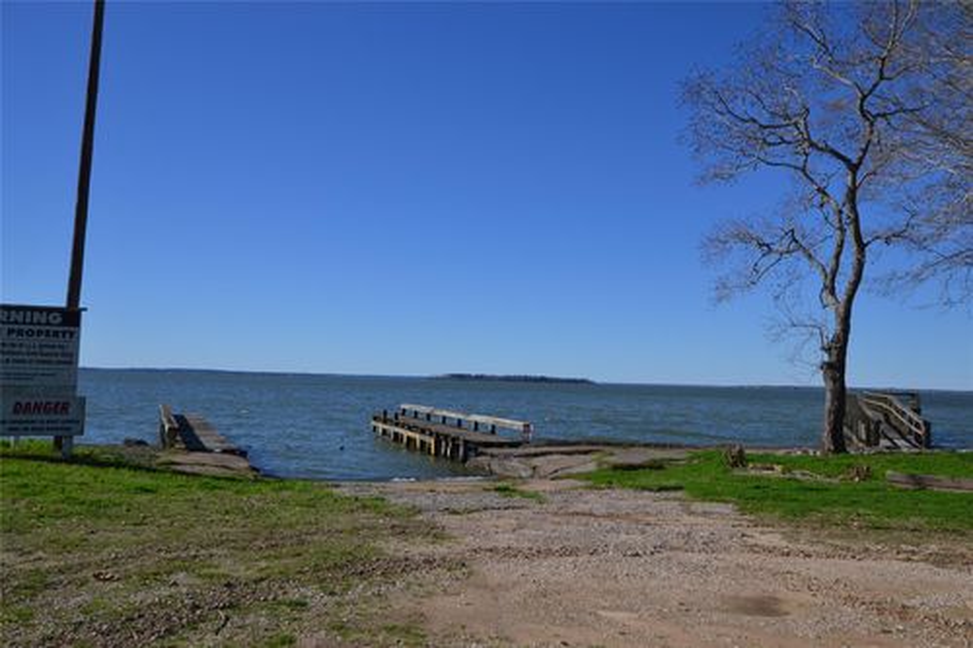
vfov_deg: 43.6
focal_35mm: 30
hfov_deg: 61.9
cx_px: 486
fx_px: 811
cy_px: 324
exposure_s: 1/320
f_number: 9
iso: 100
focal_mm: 20
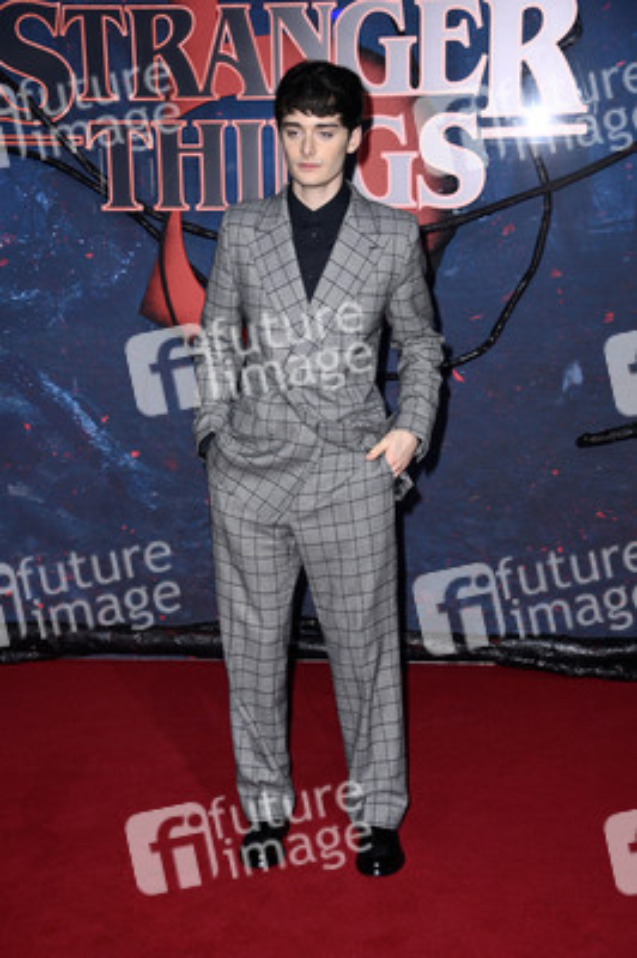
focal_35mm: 65
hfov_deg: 20.9
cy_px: 479
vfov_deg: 31.0
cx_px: 318
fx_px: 1728
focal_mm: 65
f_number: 5
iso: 500
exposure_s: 1/200
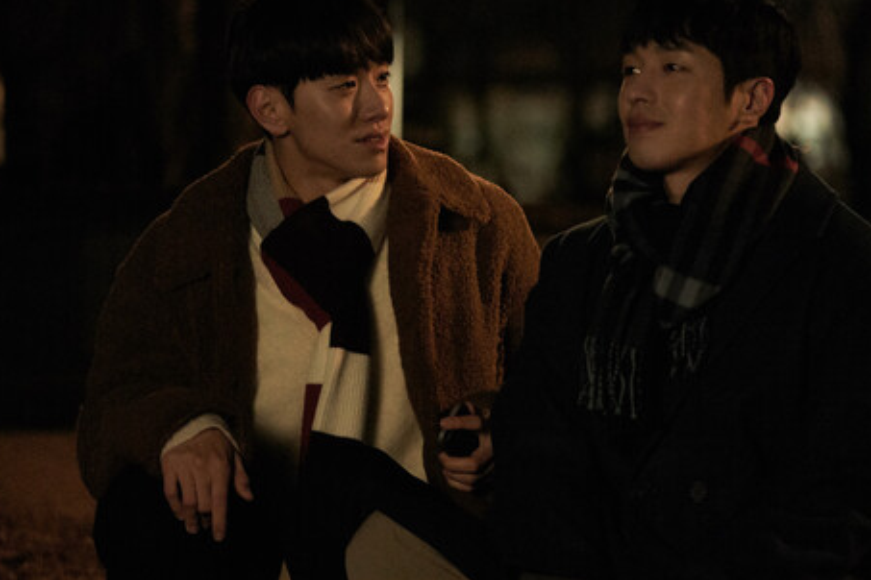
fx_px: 3750
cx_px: 440
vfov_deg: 8.9
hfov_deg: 13.2
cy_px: 277
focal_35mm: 155
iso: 6400
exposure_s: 1/125
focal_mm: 117
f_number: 2.8
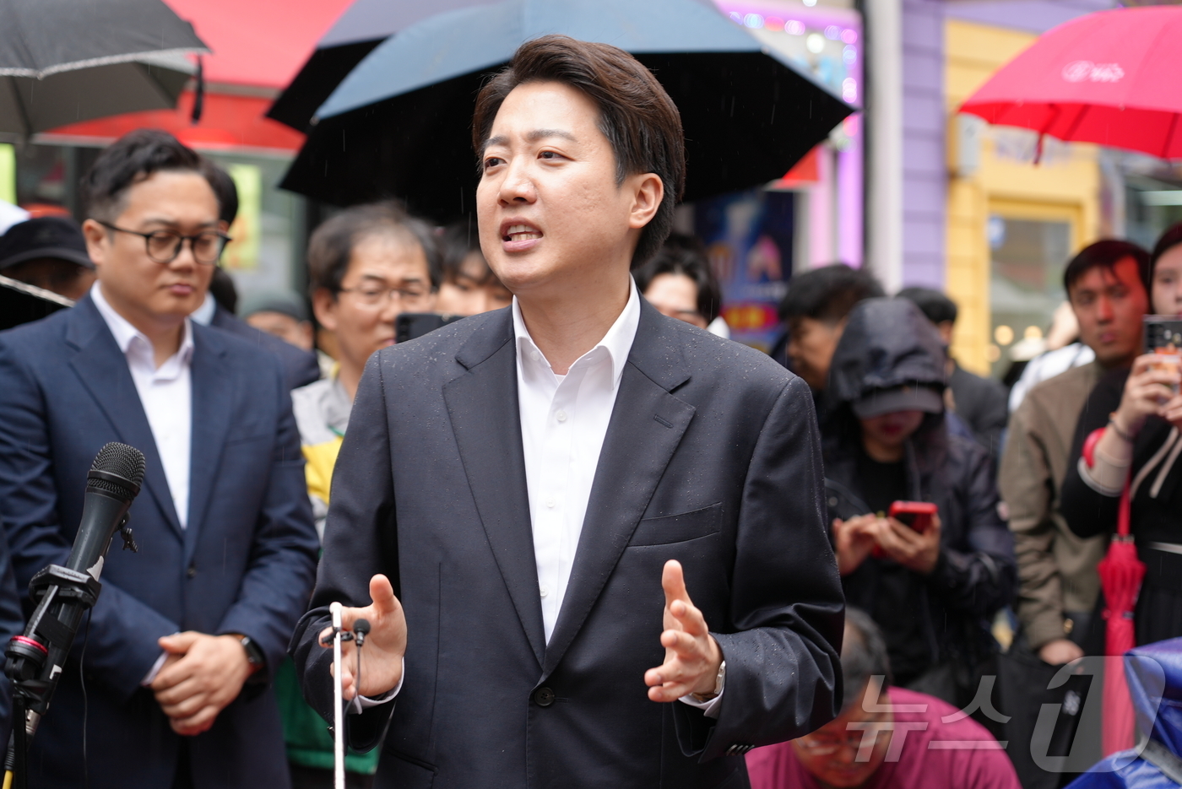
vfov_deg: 17.1
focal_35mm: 80
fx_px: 2628
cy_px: 394
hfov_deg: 25.3
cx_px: 591
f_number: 4
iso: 320
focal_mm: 80
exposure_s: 1/160
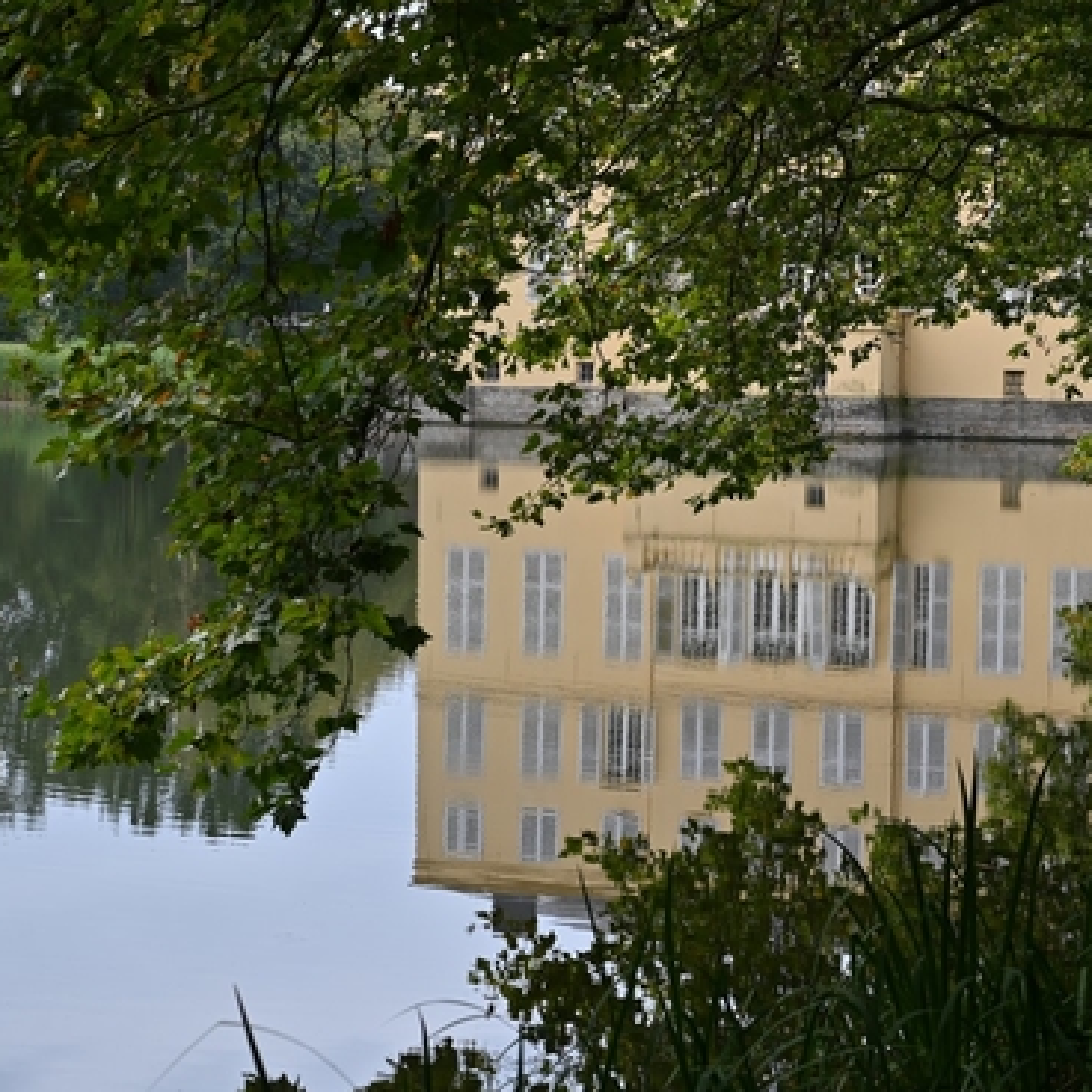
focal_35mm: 97
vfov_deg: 17.9
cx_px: 864
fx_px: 3462
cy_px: 568
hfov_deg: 17.8
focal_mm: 70
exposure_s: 1/250
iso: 100
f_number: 5.6
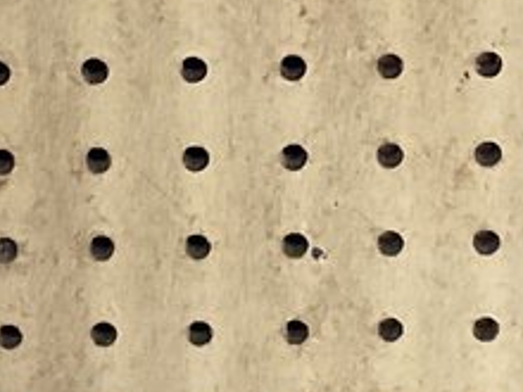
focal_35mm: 199
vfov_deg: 7.4
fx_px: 3007
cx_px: 272
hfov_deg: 9.9
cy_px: -134
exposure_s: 1/33
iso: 200
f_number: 1.8
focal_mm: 3
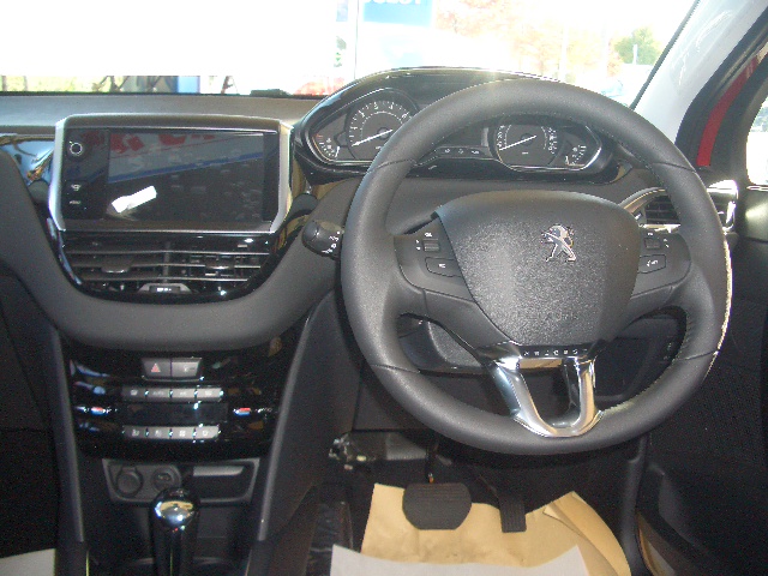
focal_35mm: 35
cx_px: 384
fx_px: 777
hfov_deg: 52.6
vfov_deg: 40.7
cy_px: 288
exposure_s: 1/60
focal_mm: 5.8
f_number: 2.6
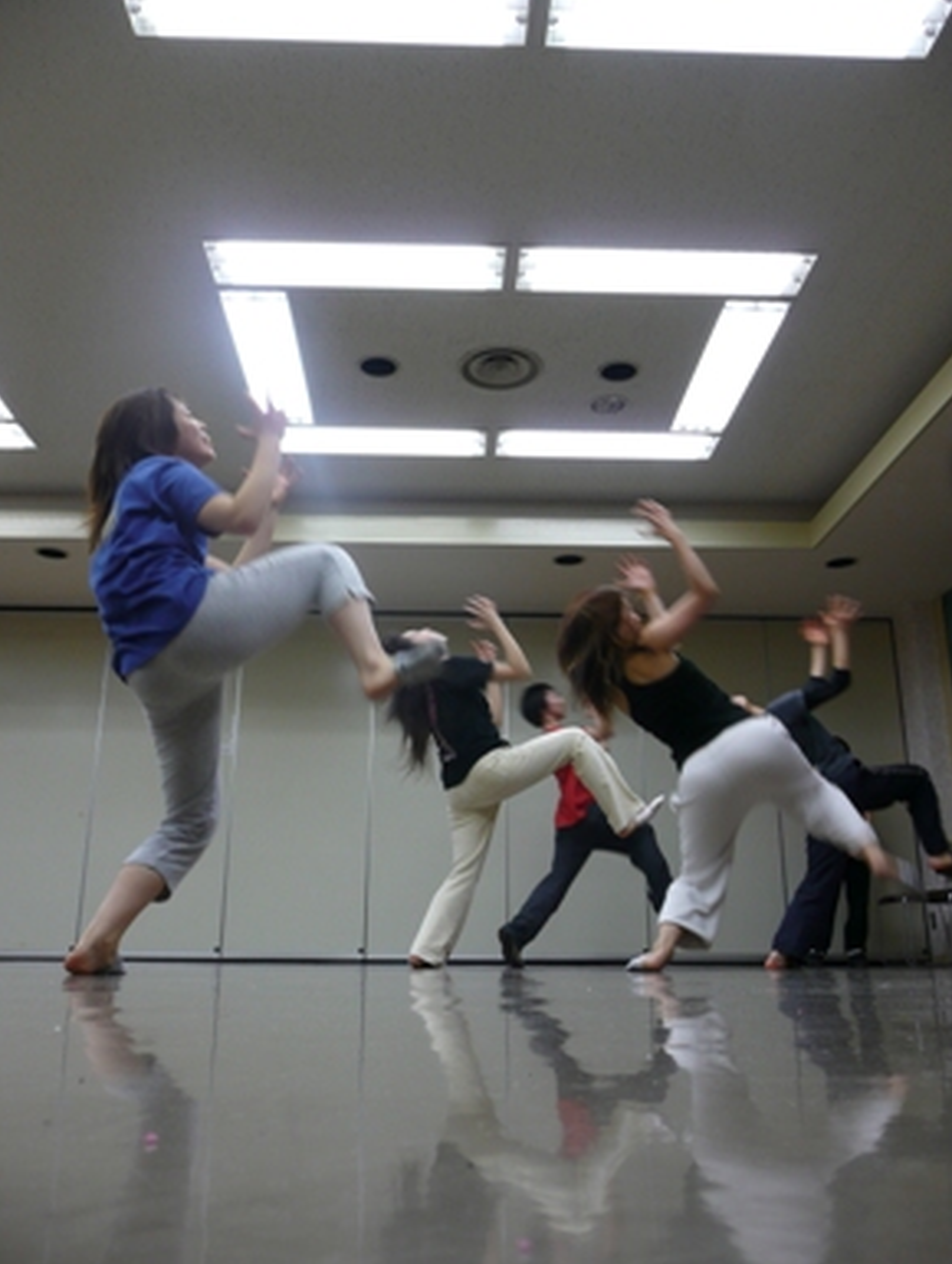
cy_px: 619
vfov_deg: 61.6
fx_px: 1060
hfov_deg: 48.3
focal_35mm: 29
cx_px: 476
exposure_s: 1/30
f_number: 3.3
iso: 100
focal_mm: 4.6
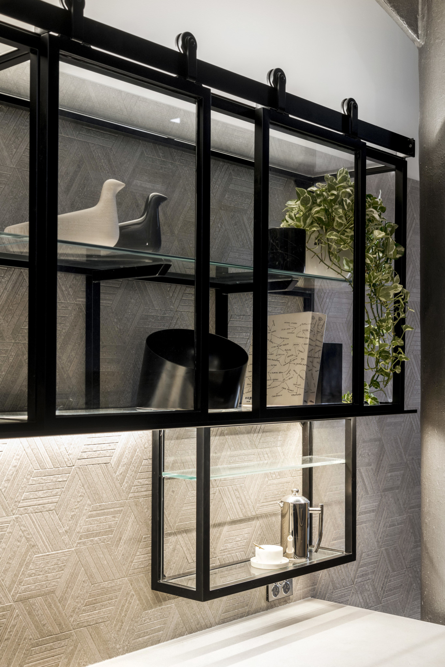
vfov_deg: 42.7
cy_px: 334
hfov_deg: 29.2
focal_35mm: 46
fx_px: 853
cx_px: 222
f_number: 6.3
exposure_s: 1
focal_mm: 46
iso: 160
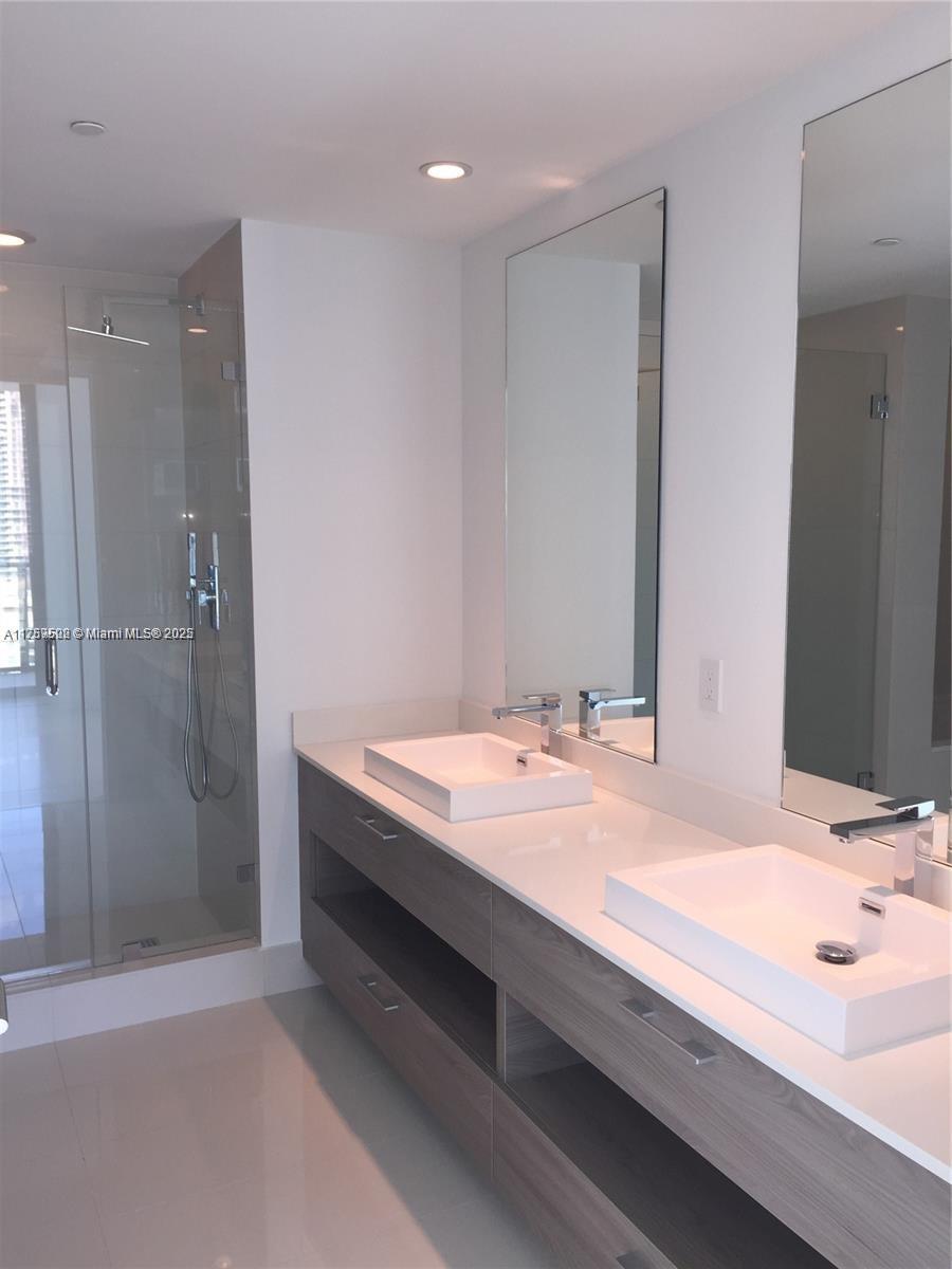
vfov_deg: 61.7
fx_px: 1063
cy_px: 634
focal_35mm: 29
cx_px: 476
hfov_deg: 48.2
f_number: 2.2
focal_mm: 4.15
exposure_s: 1/61
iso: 32
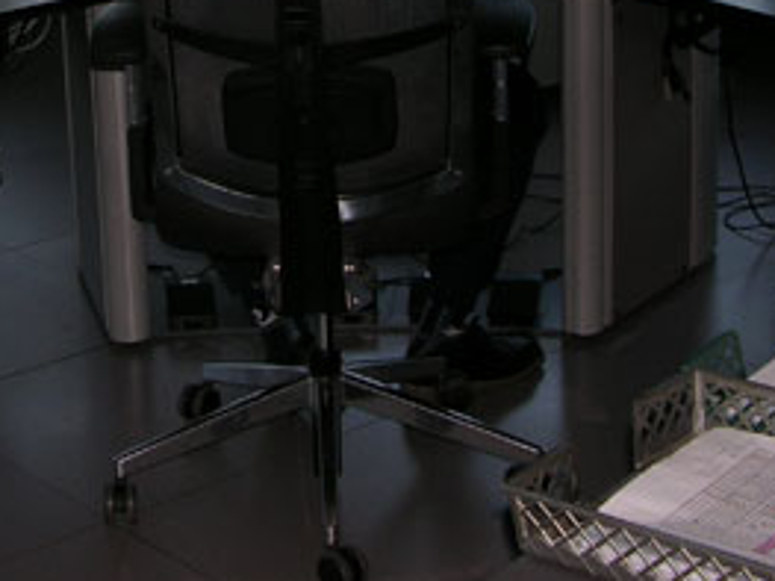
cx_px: 161
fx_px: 2014
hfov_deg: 21.5
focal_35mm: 90
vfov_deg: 15.8
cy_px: -97
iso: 50
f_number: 4.5
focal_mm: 8.9
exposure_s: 1/104
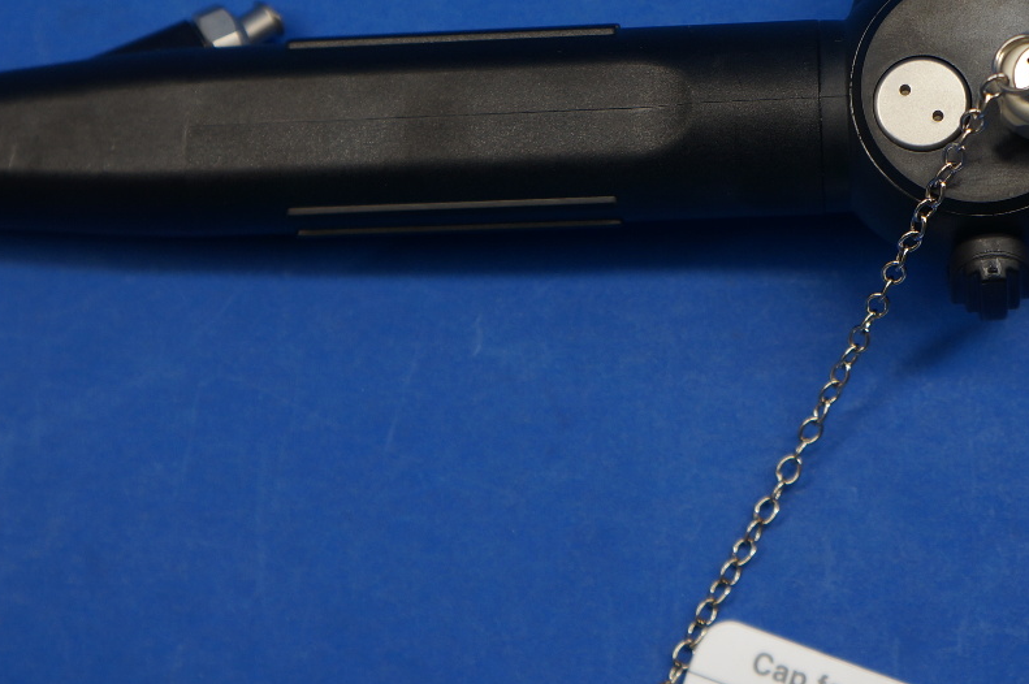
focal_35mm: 91
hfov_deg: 22.4
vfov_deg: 14.9
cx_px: 608
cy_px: 98
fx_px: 2599
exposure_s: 1/60
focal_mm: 30
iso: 100
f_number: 4
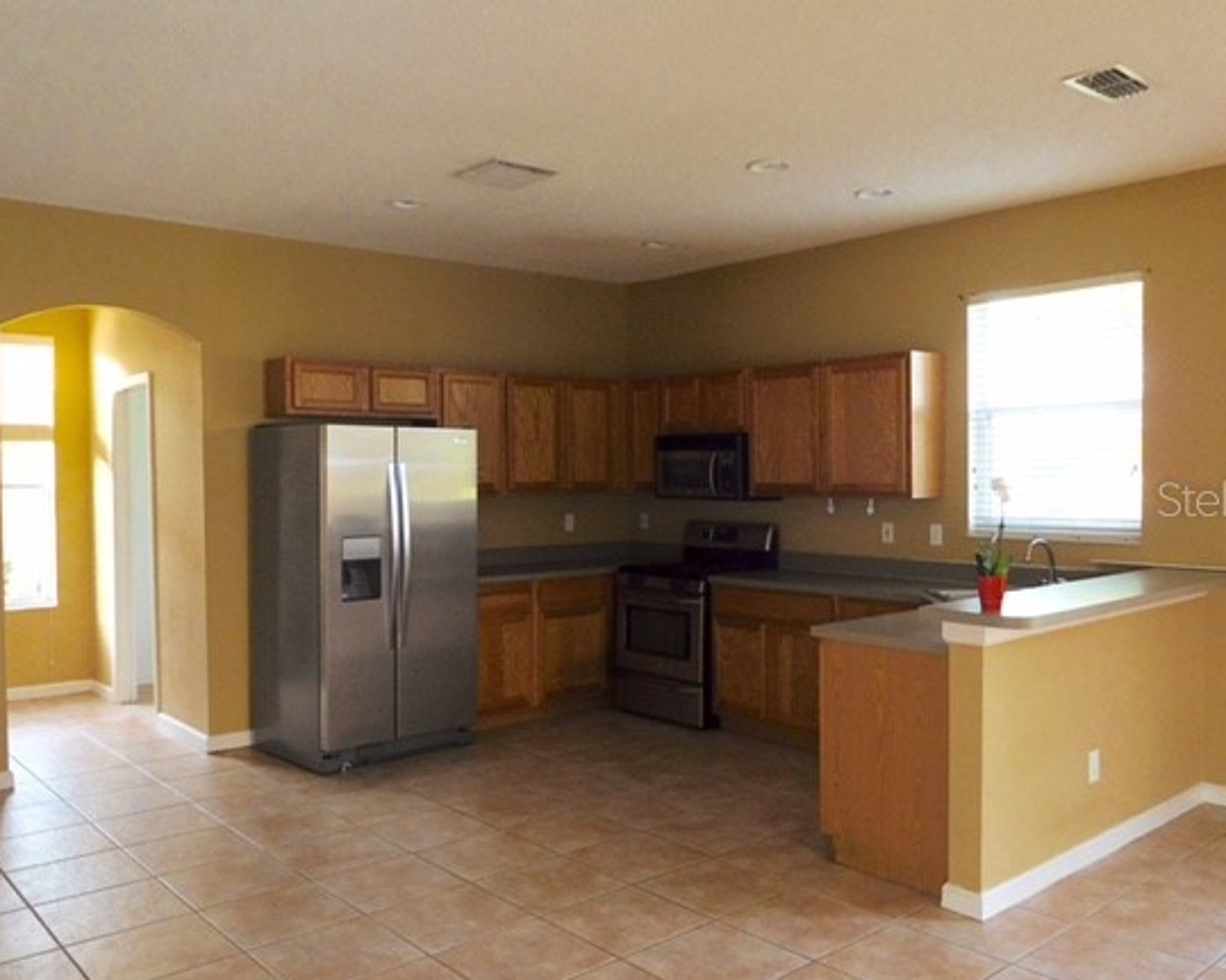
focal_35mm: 29
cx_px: 644
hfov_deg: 60.4
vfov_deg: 50.0
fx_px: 1052
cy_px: 498
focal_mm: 4.5
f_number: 3.4
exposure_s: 1/30
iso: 200
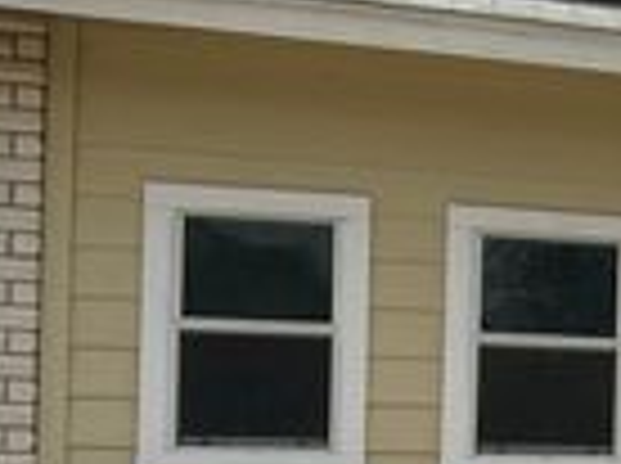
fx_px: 1558
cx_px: 968
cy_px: 435
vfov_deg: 16.6
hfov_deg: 19.3
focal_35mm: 87
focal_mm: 6.86
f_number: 1.78
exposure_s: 1/6211
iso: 80
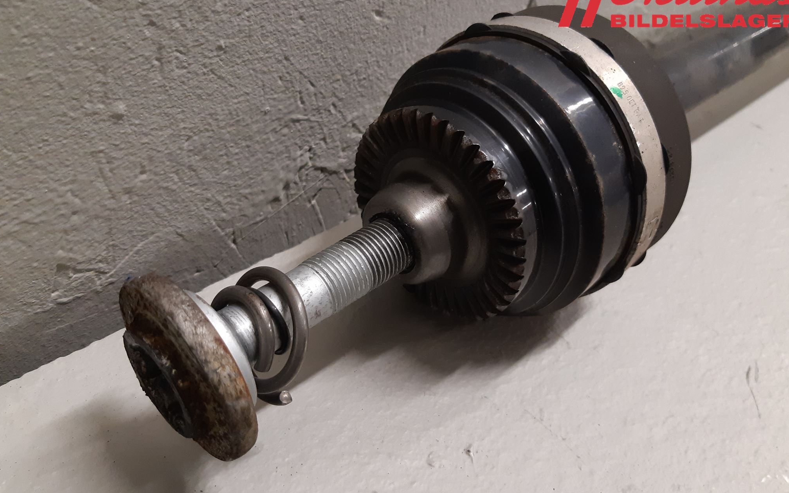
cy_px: 261
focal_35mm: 28
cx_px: 398
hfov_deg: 66.5
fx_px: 602
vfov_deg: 44.5
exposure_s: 1/50
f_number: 1.7
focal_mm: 3.93
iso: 200
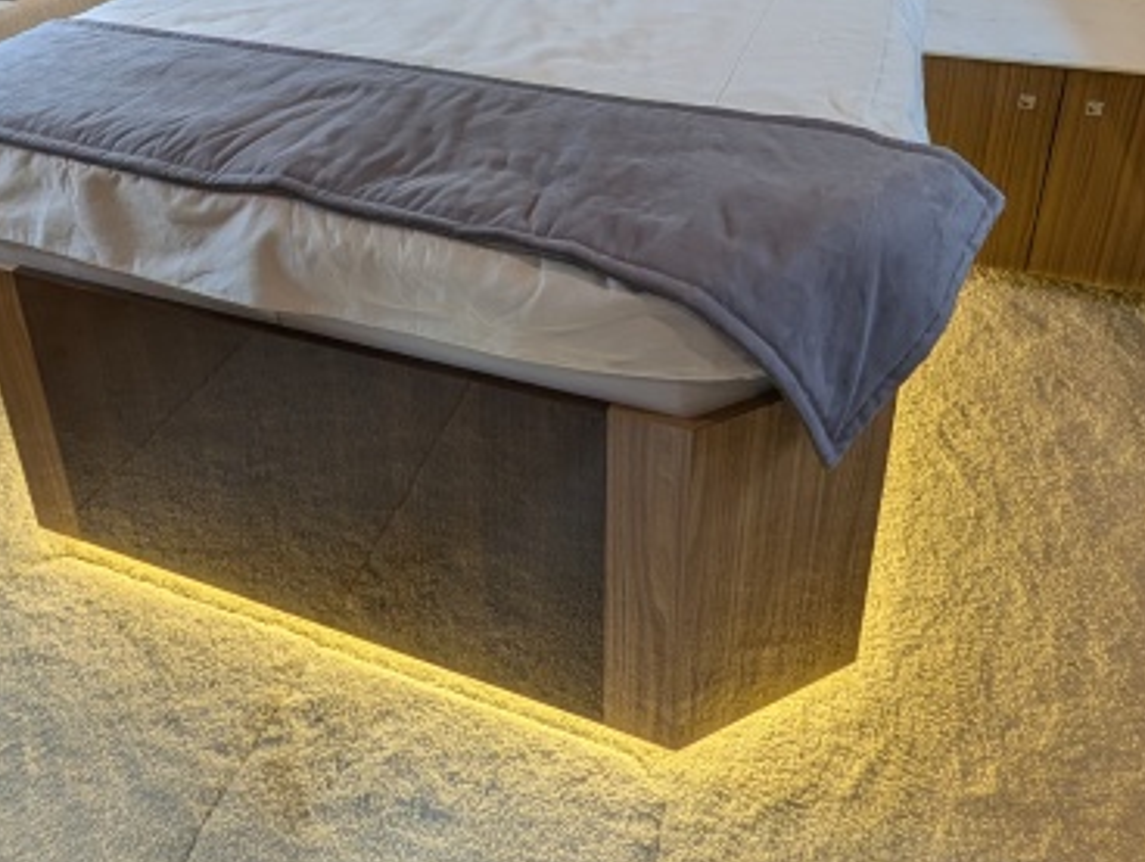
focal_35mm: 26
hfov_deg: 66.9
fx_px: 861
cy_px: 90
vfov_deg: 47.8
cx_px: 493
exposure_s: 1/82.7
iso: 52
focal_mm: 2.02
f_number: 1.7
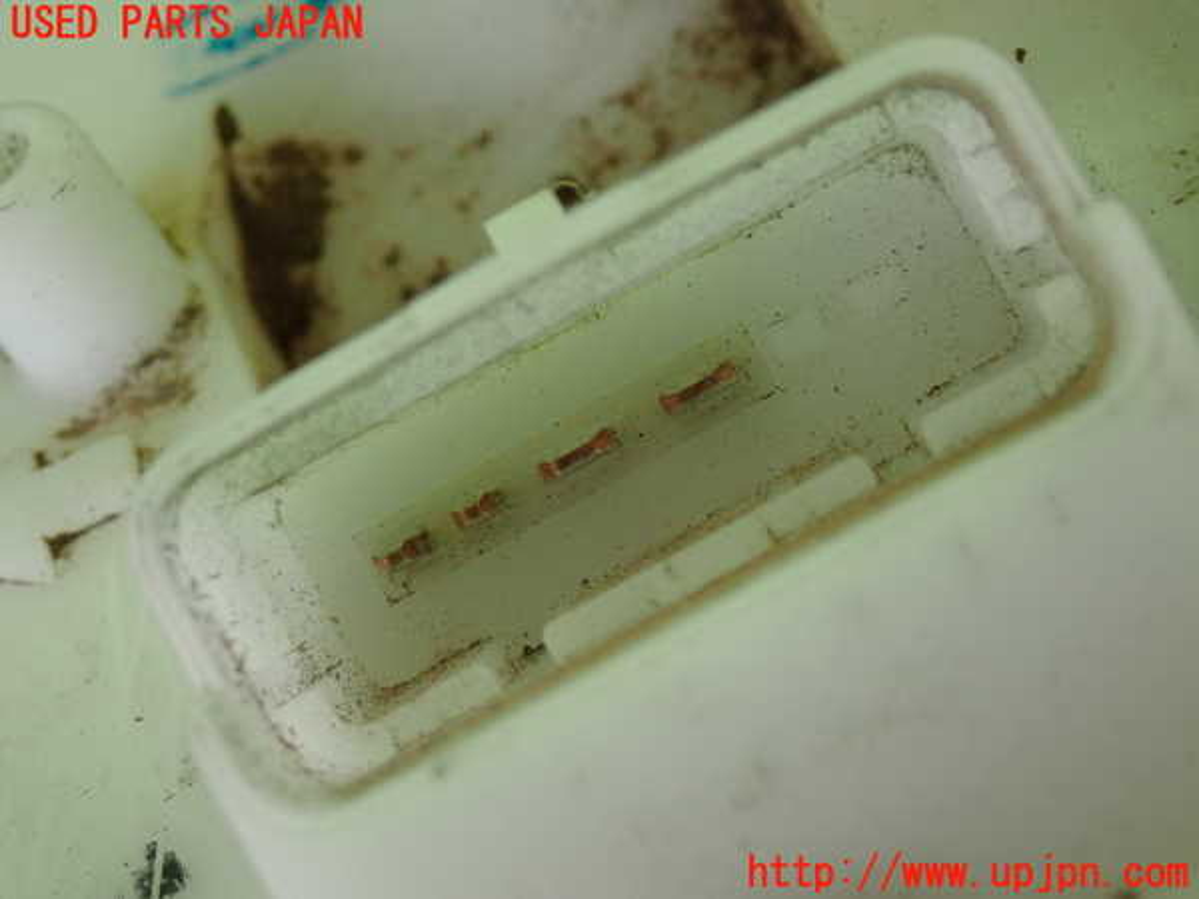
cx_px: 600
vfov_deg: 18.0
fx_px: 2840
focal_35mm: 82
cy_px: 450
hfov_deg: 23.8
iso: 400
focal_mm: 14.62
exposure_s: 1/125
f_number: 4.3
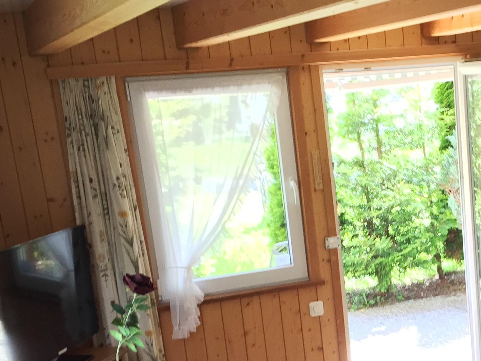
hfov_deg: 27.9
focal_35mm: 67
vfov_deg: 21.3
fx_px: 931
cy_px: 351
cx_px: 433
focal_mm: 4.15
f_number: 2.2
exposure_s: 1/30
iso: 80
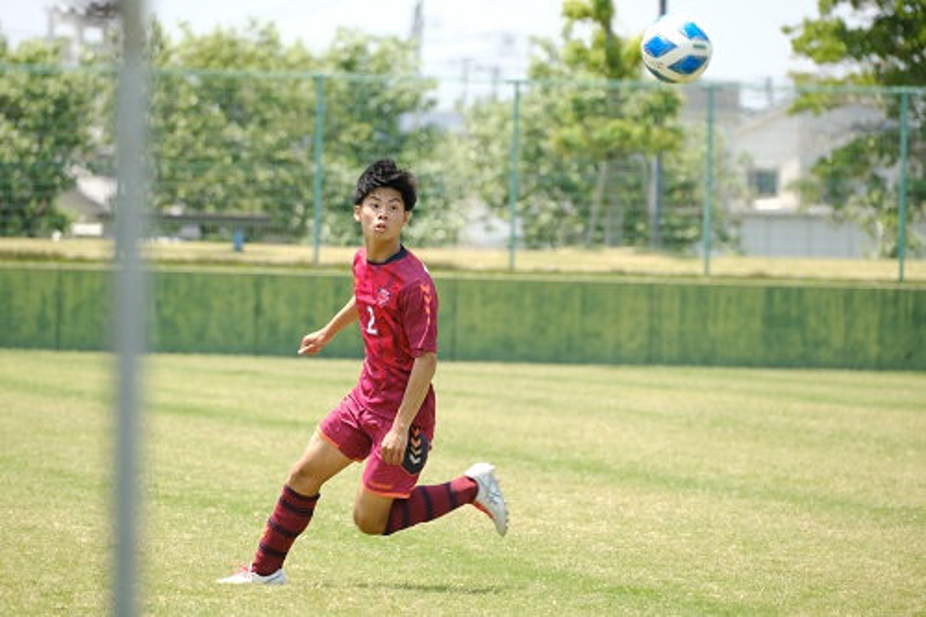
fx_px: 8588
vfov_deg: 4.1
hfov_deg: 6.2
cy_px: 308
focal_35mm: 334
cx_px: 463
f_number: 5.6
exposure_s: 1/500
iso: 320
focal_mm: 222.5
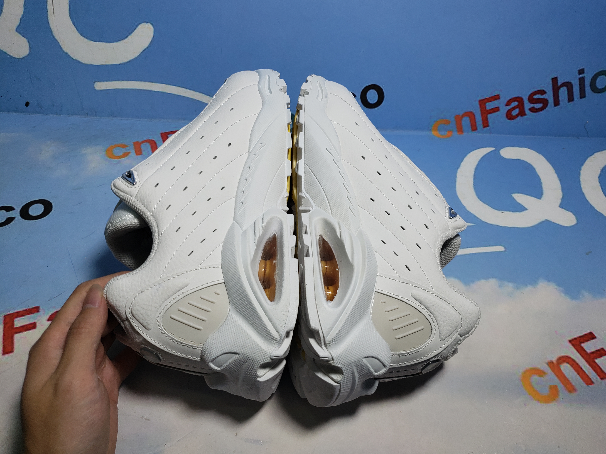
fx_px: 473
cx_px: 312
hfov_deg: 65.3
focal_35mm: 27
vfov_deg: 51.3
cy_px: 219
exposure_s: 1/756
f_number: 1.5
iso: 50
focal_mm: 4.3
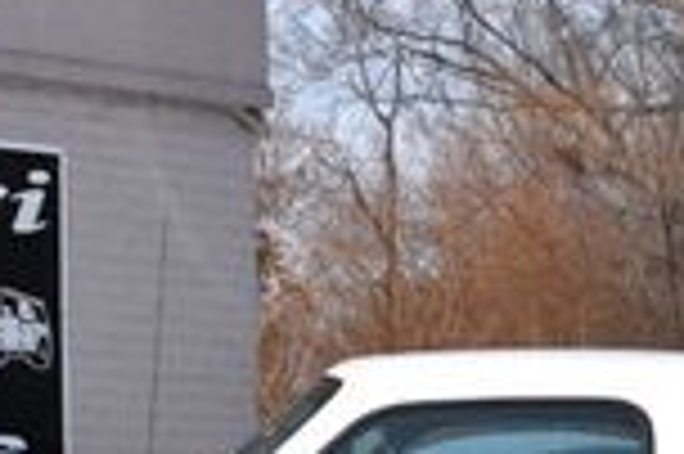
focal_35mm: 183
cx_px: 657
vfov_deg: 7.3
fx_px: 3475
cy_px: 823
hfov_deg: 11.2
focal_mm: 29
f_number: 8
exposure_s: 1/800
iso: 200
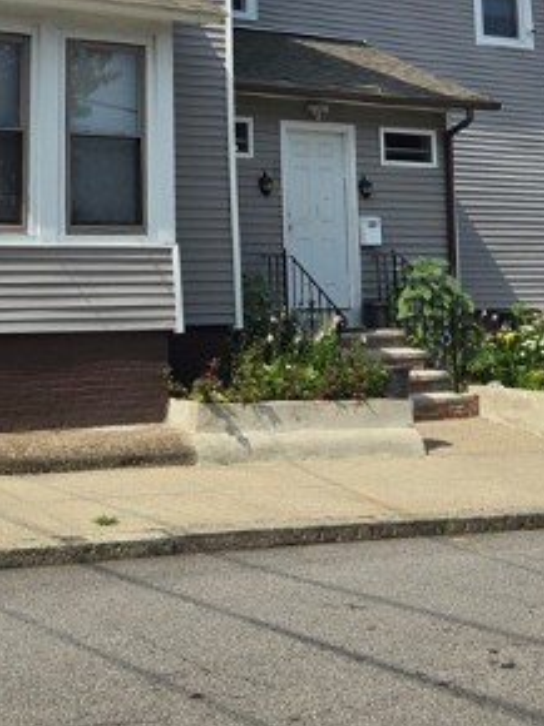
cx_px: 118
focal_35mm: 61
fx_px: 1280
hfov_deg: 23.7
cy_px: 20
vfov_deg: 29.8
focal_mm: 5.4
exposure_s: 1/2391
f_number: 1.8
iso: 25
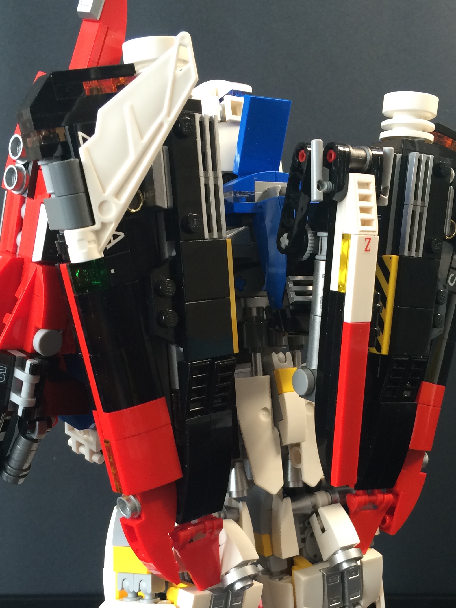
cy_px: 390
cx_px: 247
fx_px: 790
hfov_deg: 32.2
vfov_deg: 41.7
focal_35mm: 45
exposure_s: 1/33
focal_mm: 4.15
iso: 100
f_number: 2.2
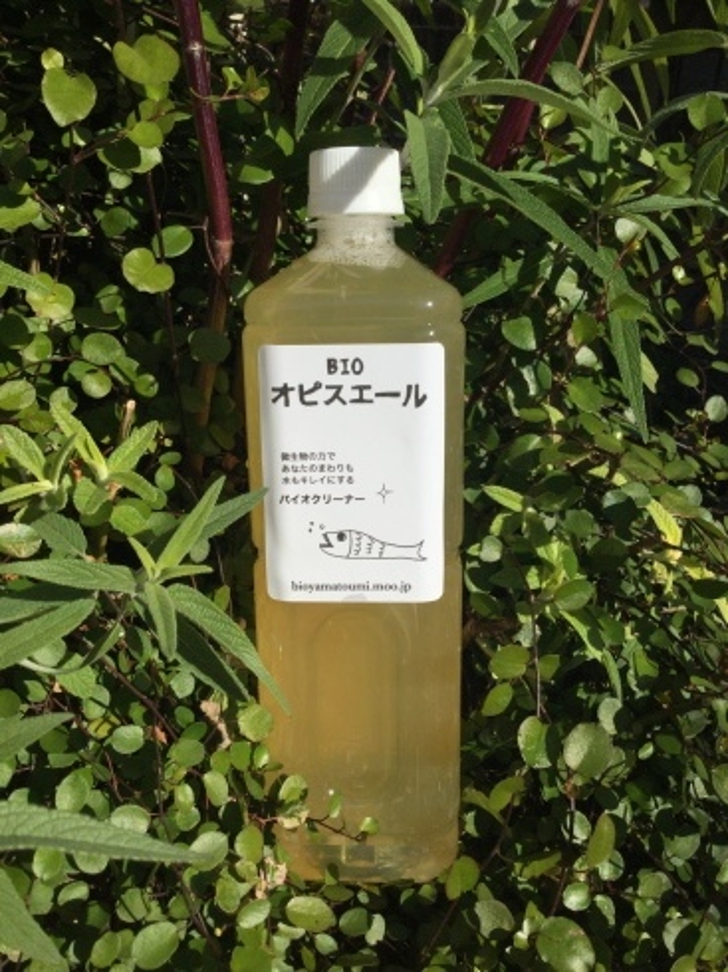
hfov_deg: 45.4
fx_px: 870
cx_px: 364
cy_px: 486
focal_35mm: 31
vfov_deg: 58.4
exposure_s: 1/3401
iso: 25
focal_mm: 3.3
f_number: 2.4
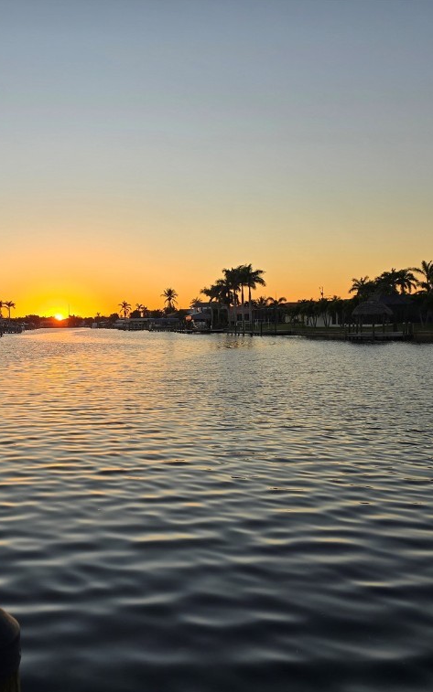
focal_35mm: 33
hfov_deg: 37.3
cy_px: 347
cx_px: 105
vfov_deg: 58.1
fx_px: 623
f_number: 1.7
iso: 12
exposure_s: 1/303
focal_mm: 6.3
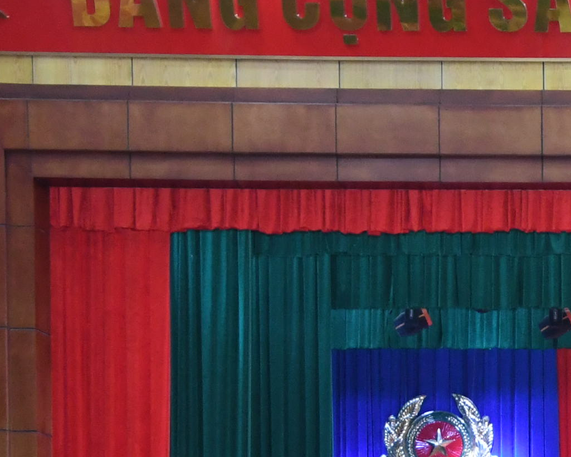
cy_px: 676
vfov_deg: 8.8
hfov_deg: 10.7
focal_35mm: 172
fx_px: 2907
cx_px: 936
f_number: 4.2
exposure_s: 1/200
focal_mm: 30
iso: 2500
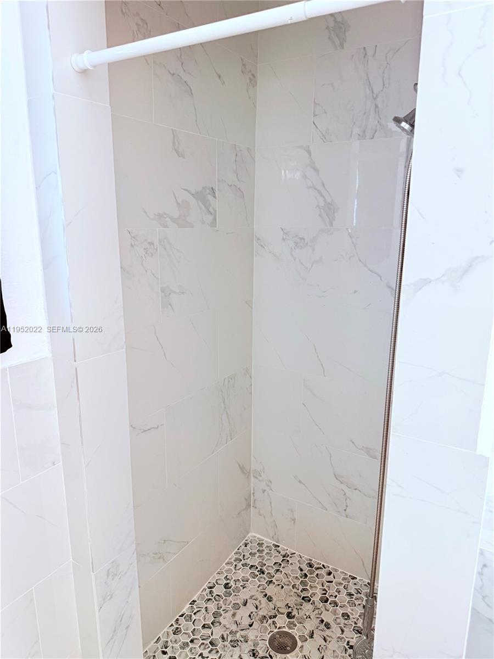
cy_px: 330
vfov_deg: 71.6
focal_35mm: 24
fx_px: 457
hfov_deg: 56.8
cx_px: 247
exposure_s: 1/60
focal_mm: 6.76
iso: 320
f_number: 1.78
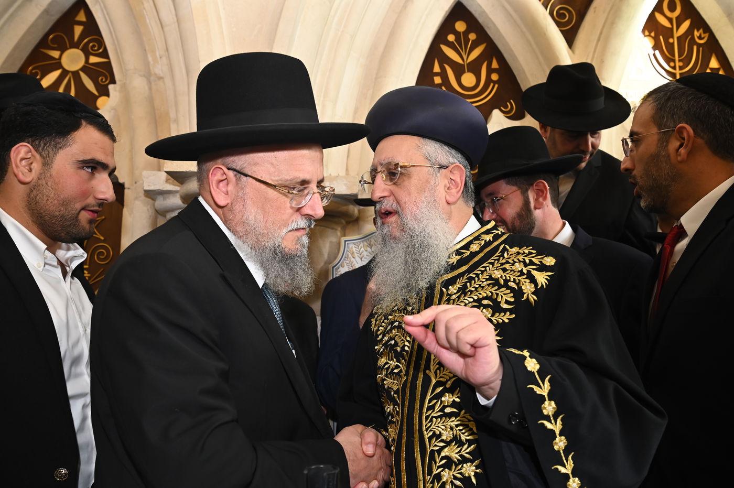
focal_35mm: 31
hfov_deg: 60.3
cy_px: 244
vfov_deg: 42.3
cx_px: 367
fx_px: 632
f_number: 5.6
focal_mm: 31
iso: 800
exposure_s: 1/125
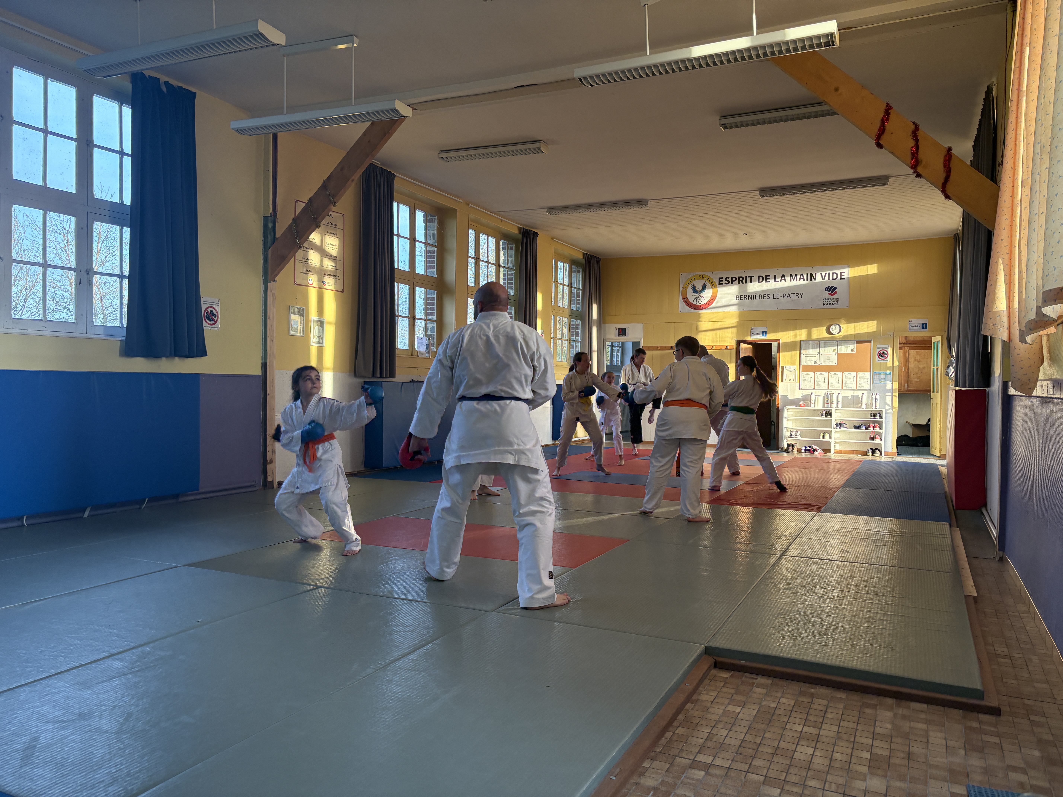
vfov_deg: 53.1
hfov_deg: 67.3
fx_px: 798
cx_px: 532
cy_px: 398
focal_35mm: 26
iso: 125
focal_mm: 5.96
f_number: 1.6
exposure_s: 1/152
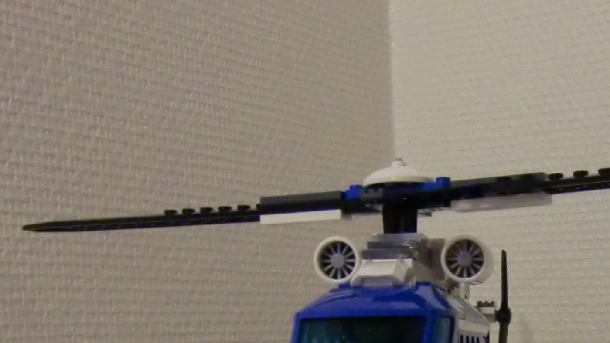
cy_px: 397
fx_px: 987
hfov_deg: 32.7
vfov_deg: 18.8
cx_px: 541
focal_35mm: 61
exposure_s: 1/60
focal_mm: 4.3
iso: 640
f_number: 3.2
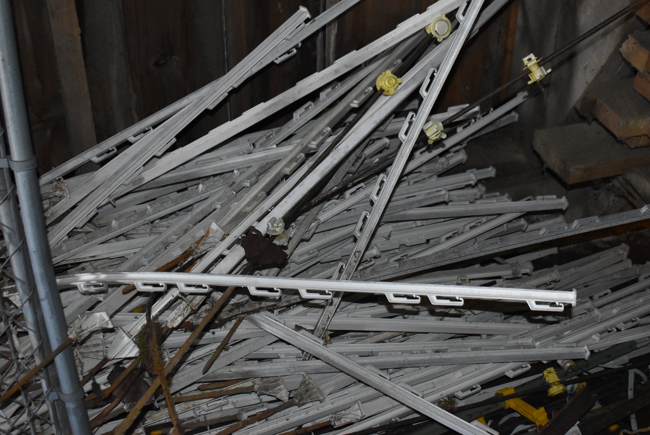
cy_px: 218
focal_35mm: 48
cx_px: 325
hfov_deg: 41.1
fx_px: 867
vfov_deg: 28.1
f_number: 4.5
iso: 2800
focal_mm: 32
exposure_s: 1/60
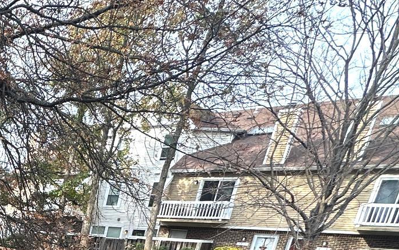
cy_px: 370
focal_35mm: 44
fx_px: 478
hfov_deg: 31.0
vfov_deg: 23.6
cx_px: -160
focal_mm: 2.22
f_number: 2.2
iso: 40
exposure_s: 1/236
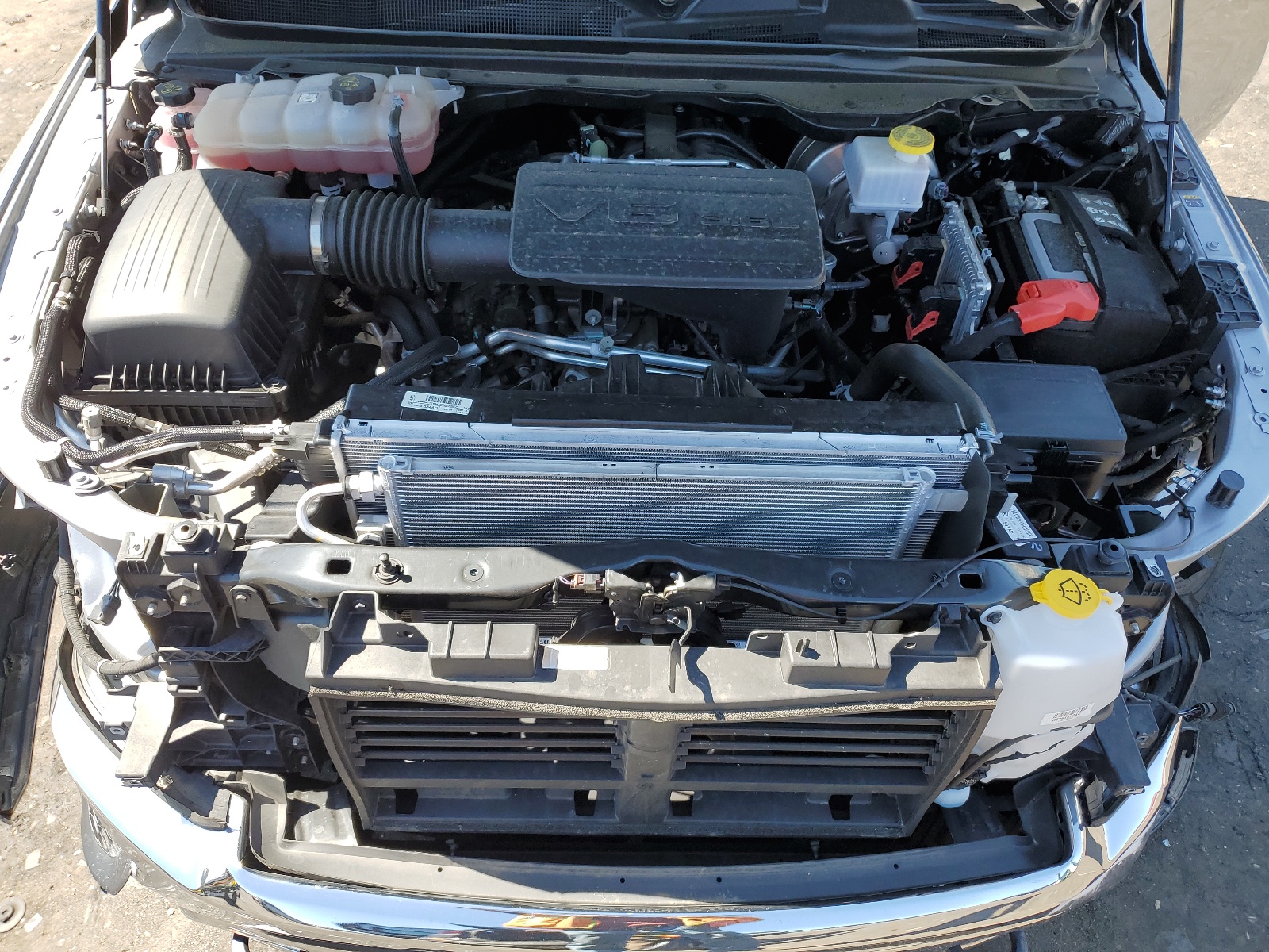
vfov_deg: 53.1
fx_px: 953
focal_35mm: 26
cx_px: 634
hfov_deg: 67.3
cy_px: 476
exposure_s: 1/625
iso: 50
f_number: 1.5
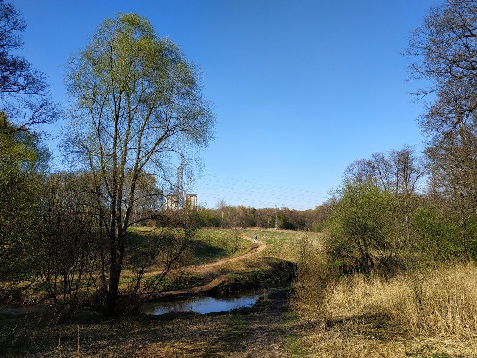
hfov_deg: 71.6
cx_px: 238
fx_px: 331
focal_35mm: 24
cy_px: 179
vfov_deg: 56.8
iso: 100
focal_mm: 3.94
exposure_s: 1/1350
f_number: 1.9
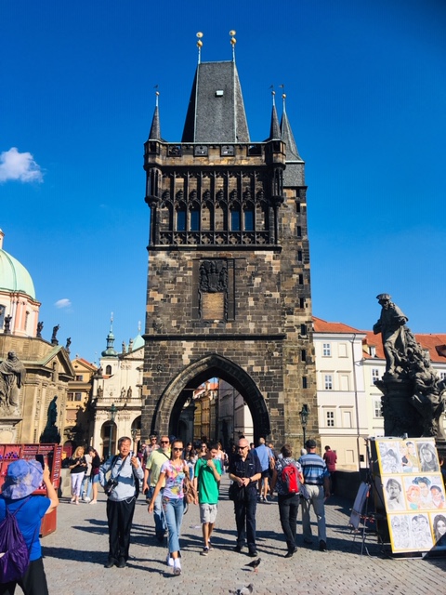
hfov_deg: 48.2
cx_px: 223
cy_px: 298
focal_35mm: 29
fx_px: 498
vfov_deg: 61.7
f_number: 2.2
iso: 25
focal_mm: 4.15
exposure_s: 1/1603
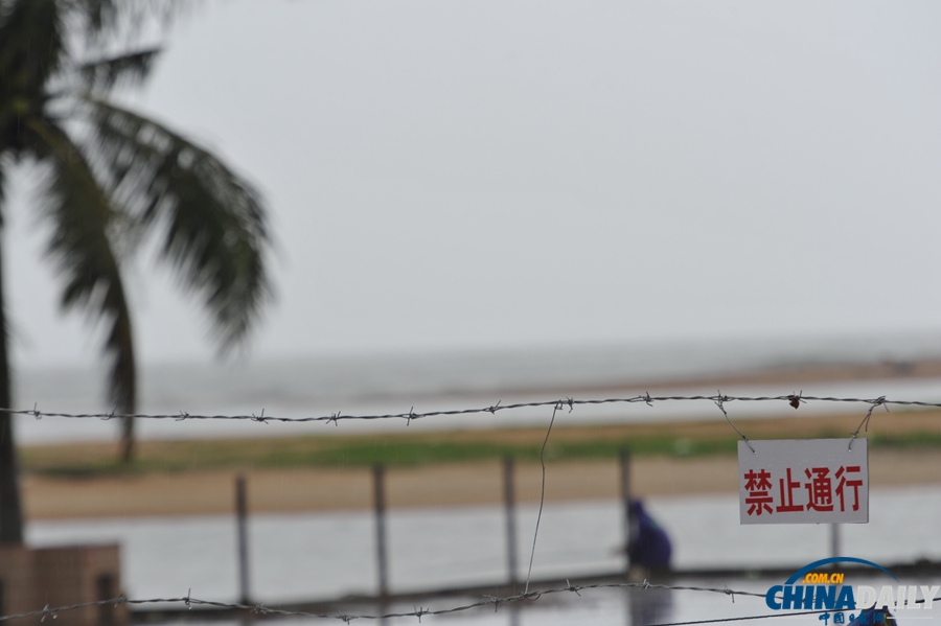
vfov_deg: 5.5
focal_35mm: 250
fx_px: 6531
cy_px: 313
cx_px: 470
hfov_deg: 8.2
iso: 320
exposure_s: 1/160
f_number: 8
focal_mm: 250
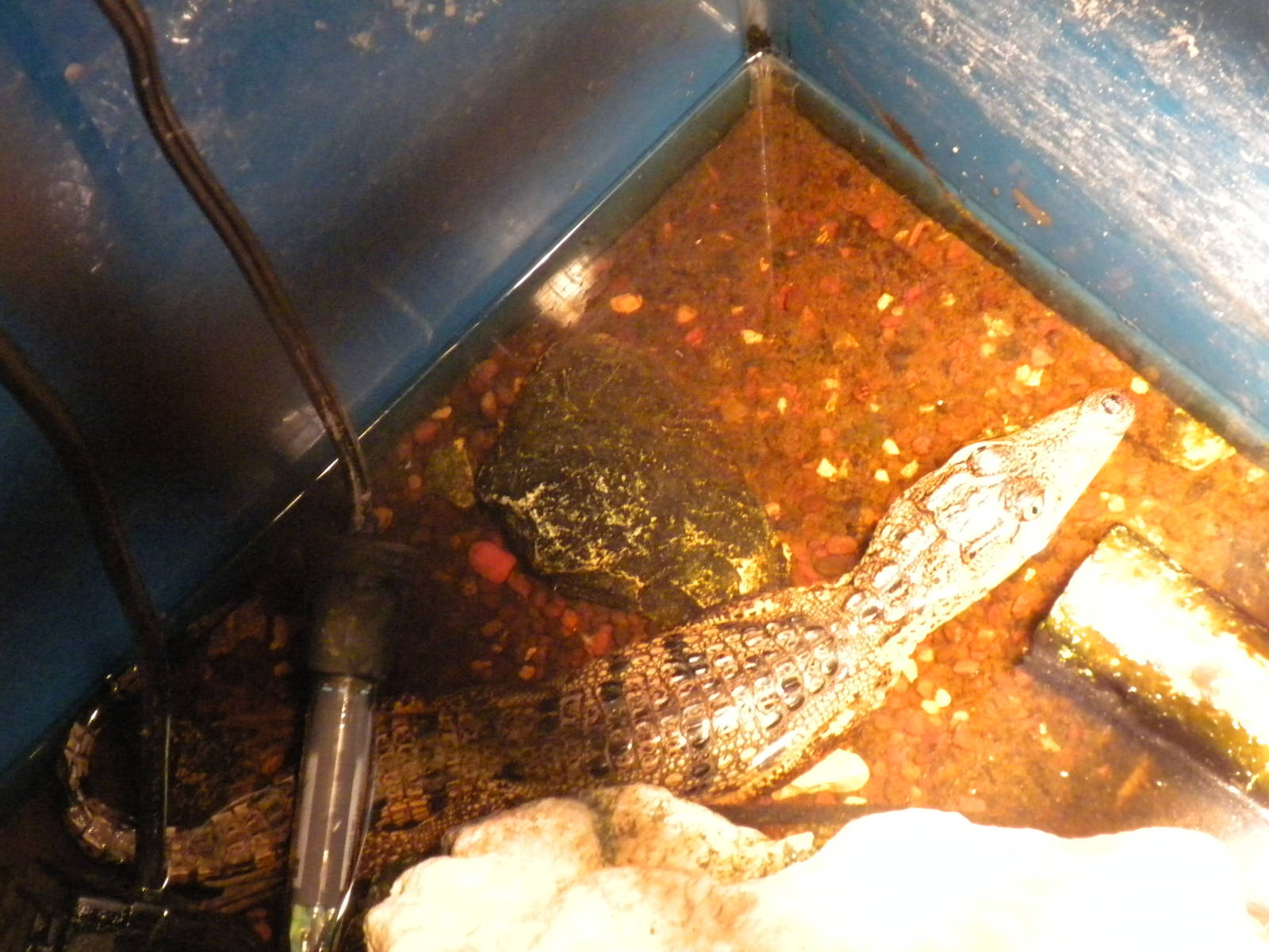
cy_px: 476
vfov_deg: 24.4
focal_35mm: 60
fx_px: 2200
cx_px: 634
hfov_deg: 32.2
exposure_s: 1/14.4
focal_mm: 10.7
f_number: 4.7
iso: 800
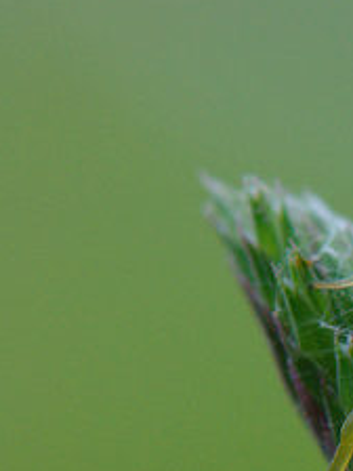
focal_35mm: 406
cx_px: 561
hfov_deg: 3.6
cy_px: 363
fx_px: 5524
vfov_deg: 4.9
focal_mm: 105
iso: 640
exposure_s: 1/200
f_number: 8
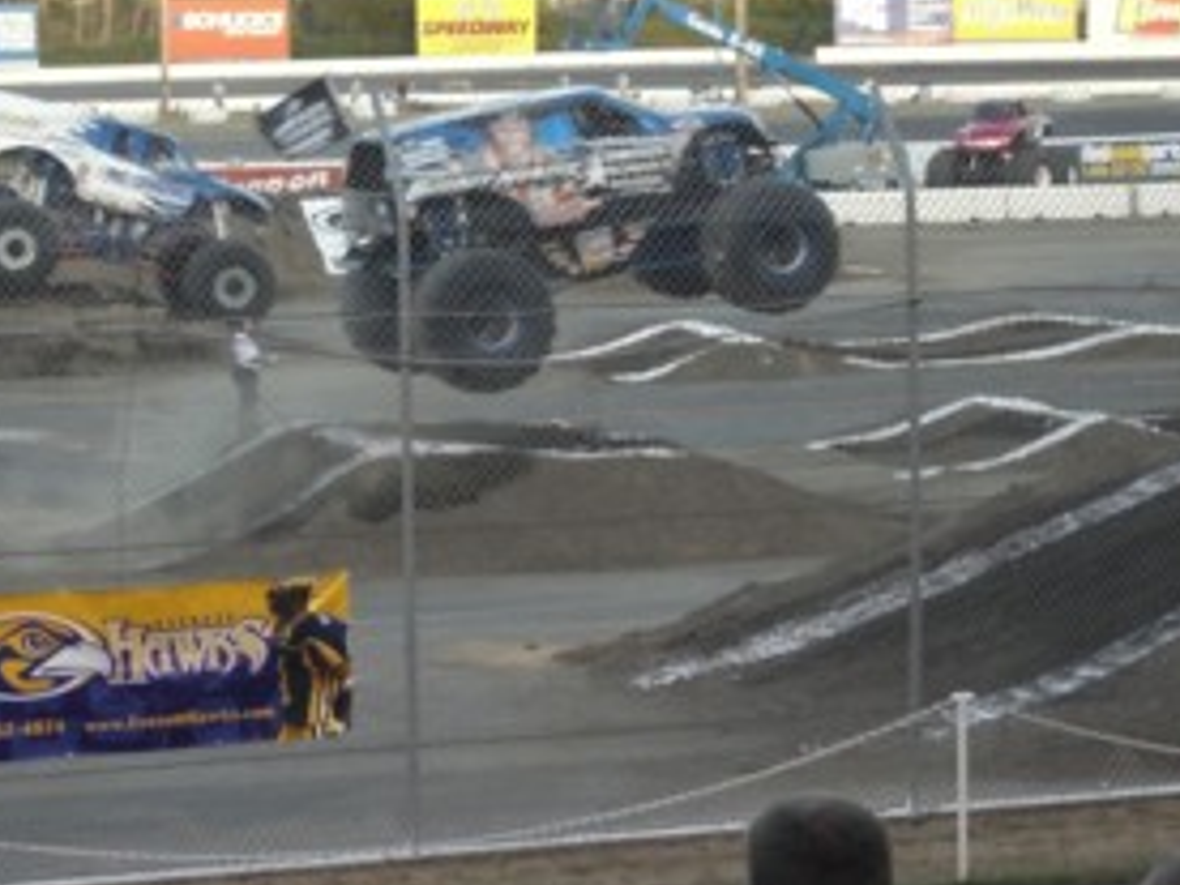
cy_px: 368
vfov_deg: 11.9
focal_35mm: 124
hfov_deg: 15.9
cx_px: 671
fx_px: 4227
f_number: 4.9
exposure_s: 1/100
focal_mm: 15.75
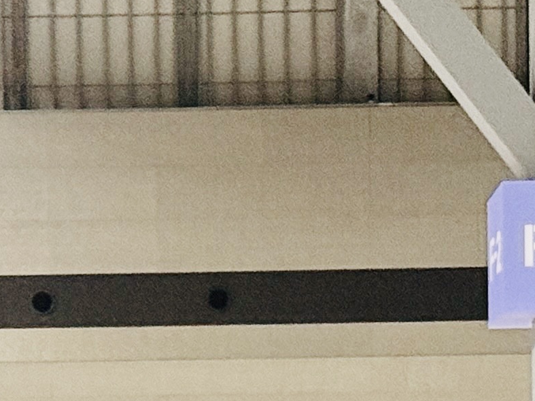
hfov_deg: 8.0
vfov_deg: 5.9
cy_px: 792
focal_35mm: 246
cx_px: 39
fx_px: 3801
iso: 400
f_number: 1.78
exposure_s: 1/40
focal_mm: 6.76
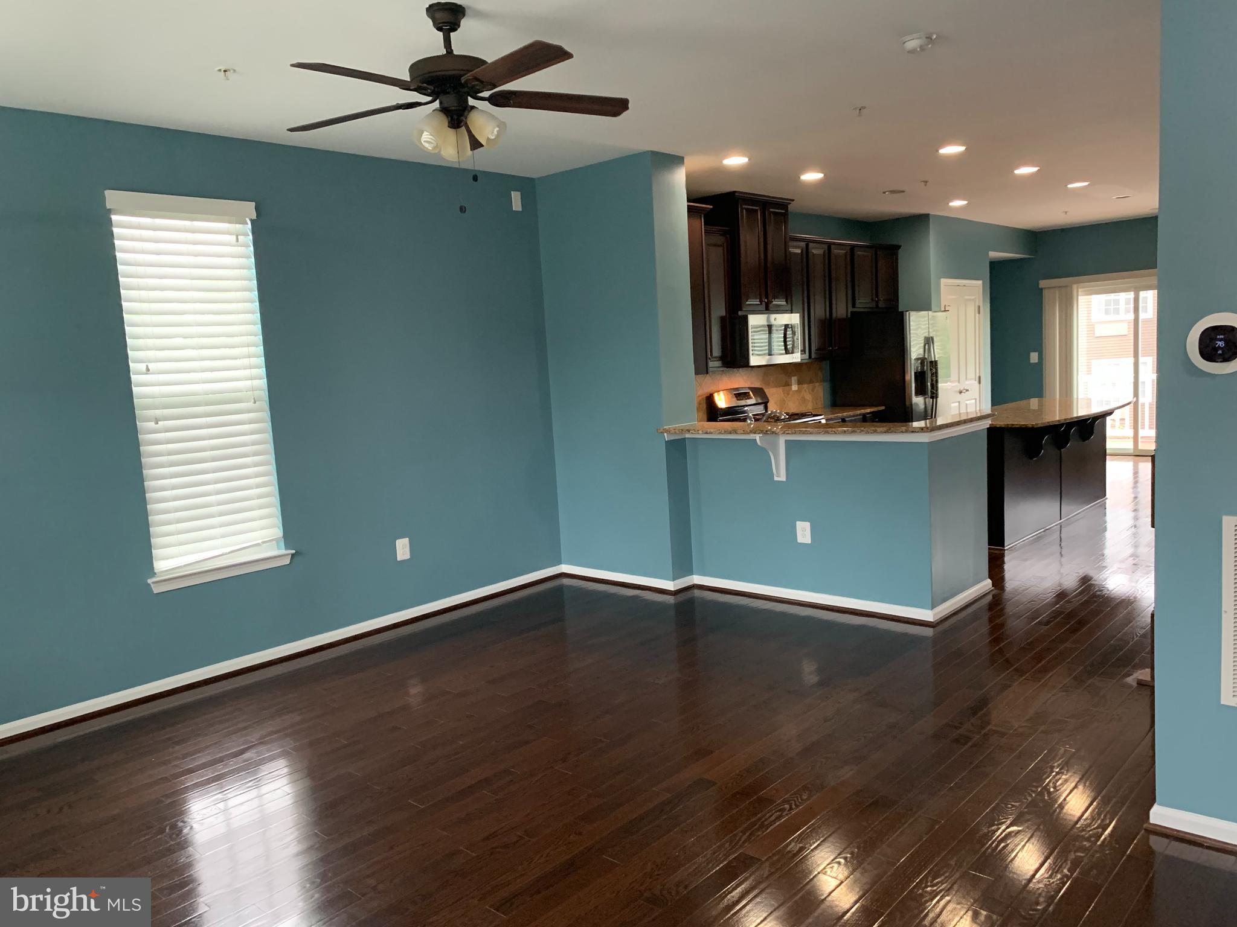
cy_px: 464
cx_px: 618
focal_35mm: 26
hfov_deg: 67.3
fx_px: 929
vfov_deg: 53.1
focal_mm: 4.25
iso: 320
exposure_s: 1/40
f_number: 1.8
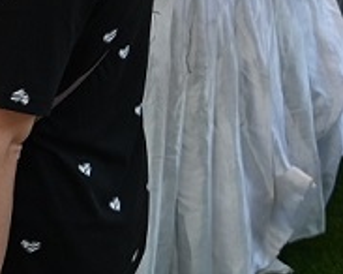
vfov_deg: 9.1
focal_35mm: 163
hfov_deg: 11.0
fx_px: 1653
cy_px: -204
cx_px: -280
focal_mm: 30
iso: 640
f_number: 4
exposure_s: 1/400
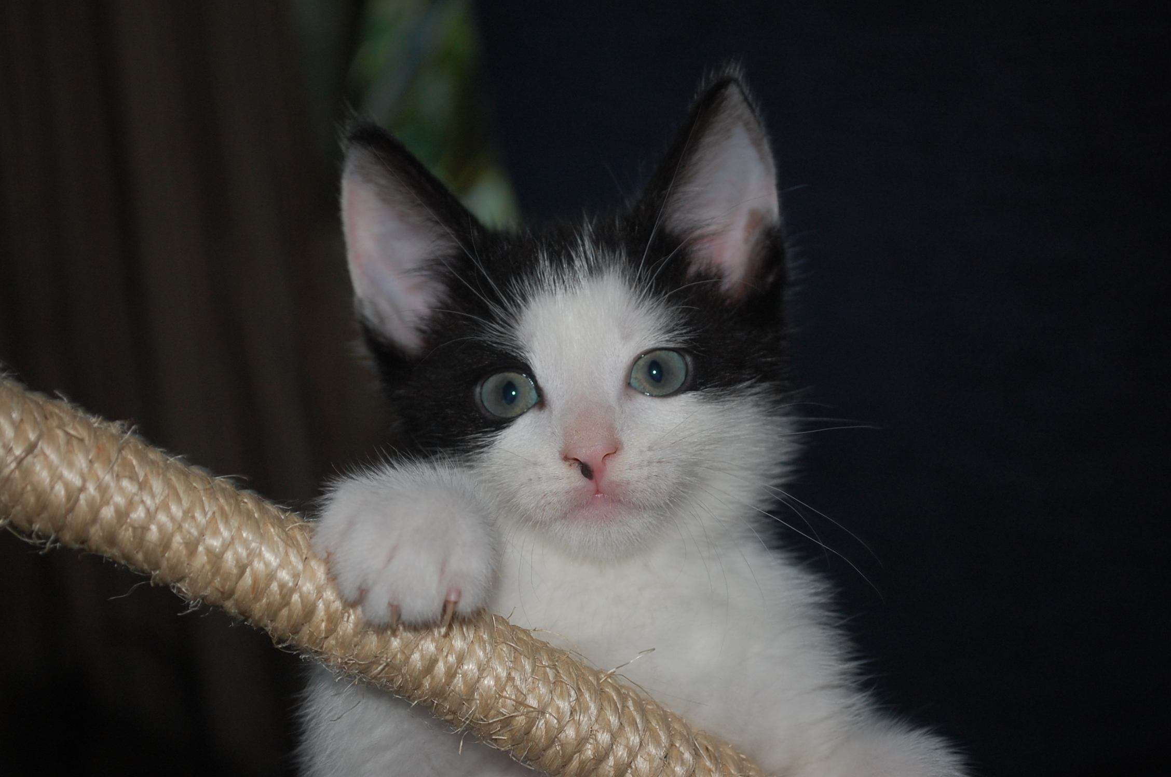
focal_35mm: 72
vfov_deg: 18.9
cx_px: 586
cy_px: 388
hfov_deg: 28.1
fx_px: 2338
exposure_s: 1/60
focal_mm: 48
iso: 400
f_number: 5.6
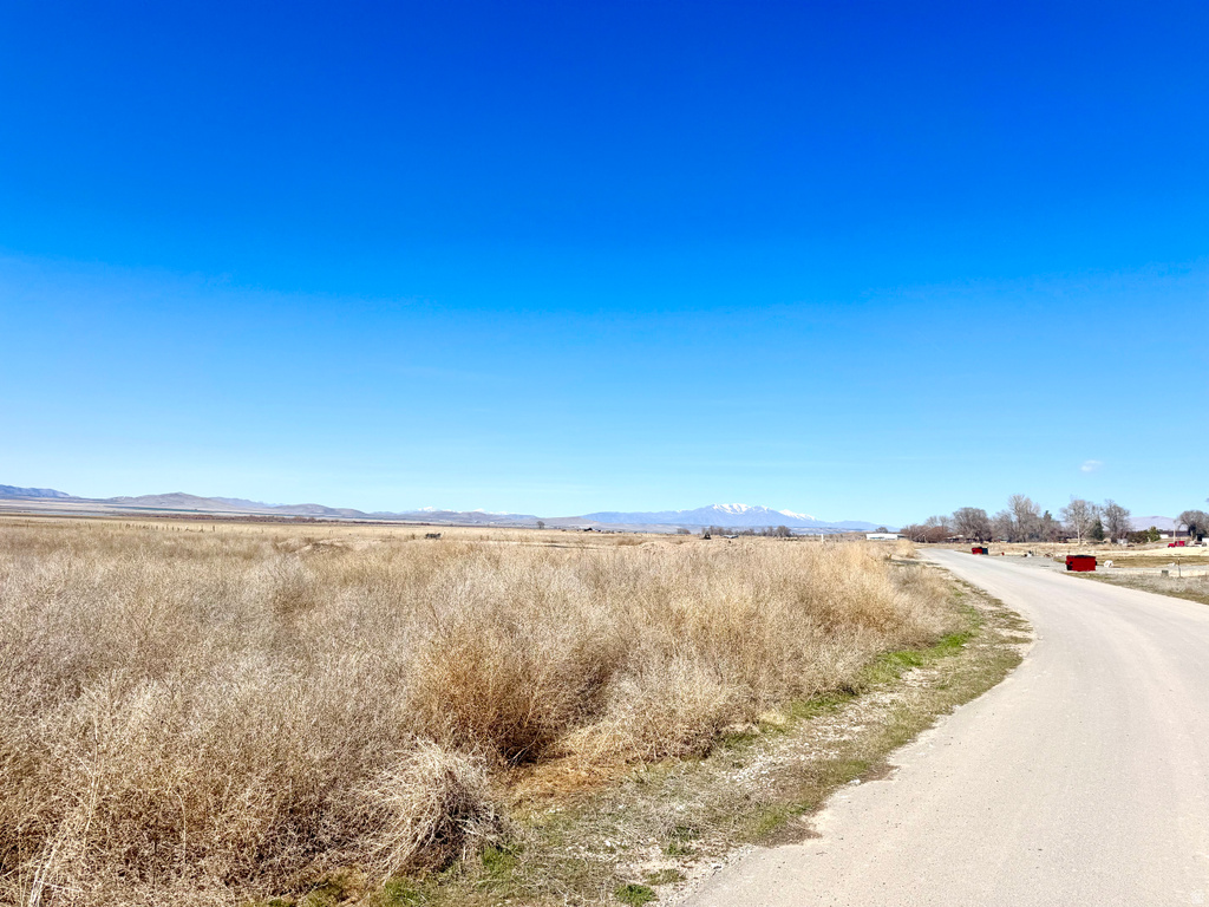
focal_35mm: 24
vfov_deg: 56.8
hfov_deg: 71.6
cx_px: 604
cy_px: 454
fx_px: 838
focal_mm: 6.76
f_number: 1.78
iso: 80
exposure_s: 1/9009
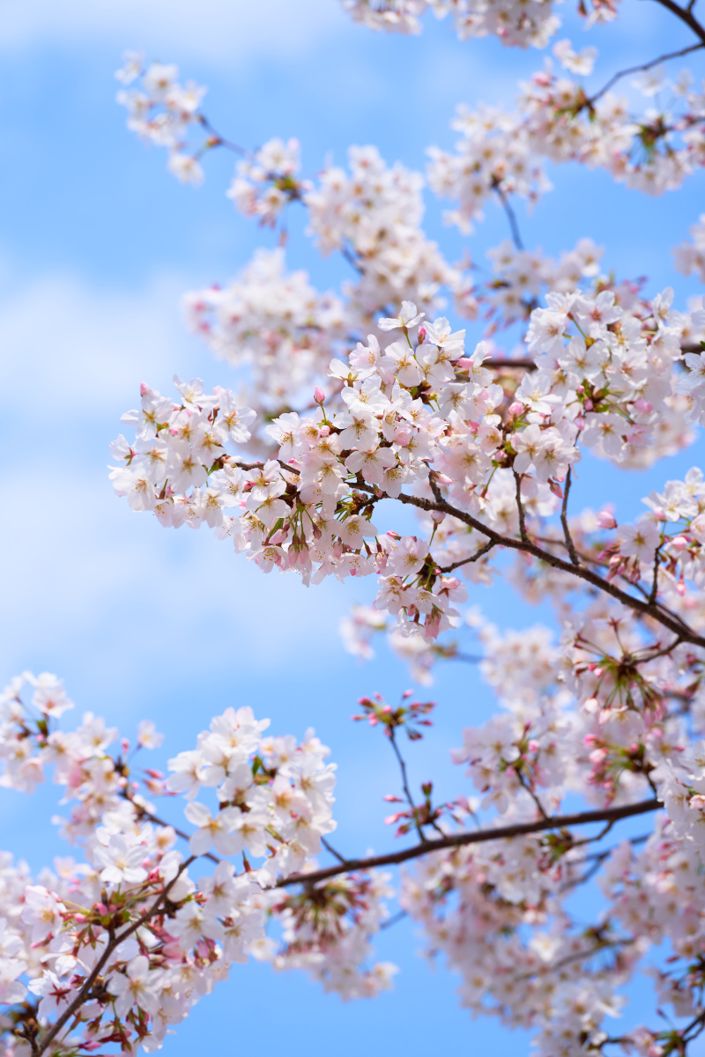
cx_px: 352
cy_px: 528
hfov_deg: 13.0
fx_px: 3084
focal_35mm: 105
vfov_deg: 19.5
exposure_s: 1/1250
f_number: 5
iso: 100
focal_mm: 105
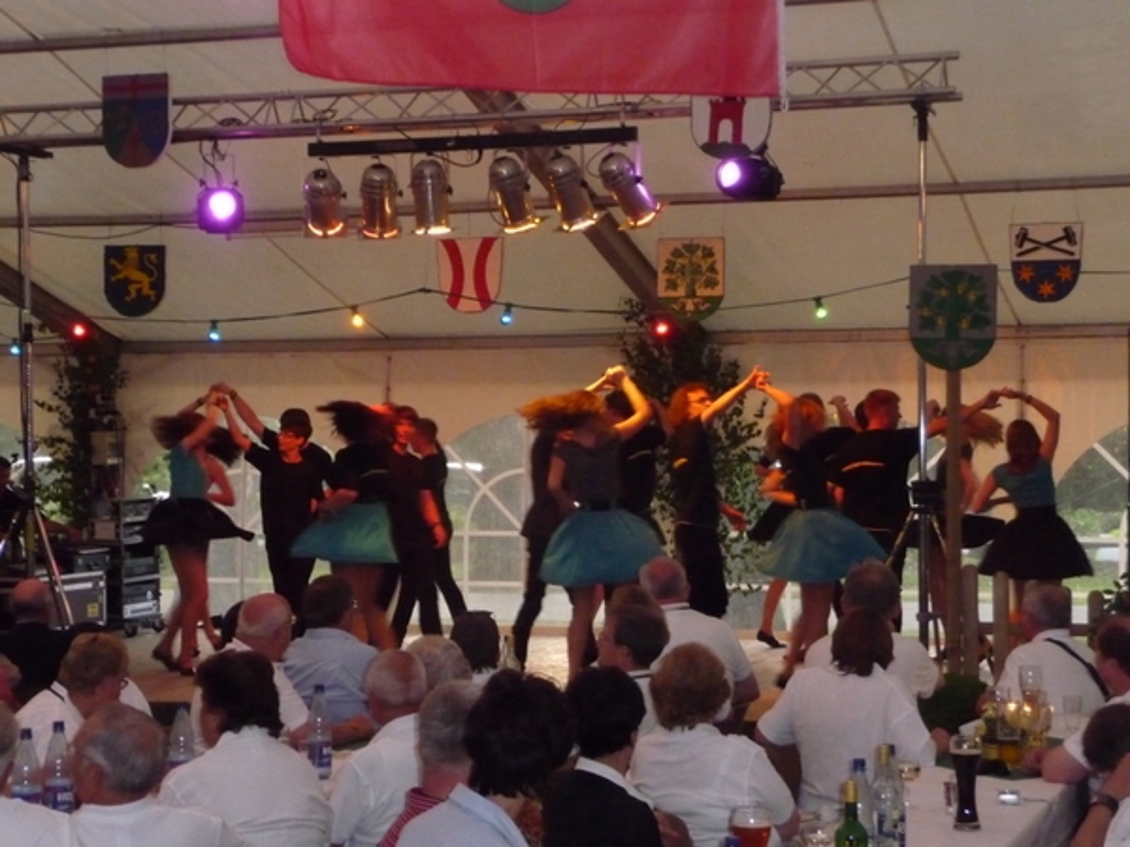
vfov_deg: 20.4
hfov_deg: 27.0
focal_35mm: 72
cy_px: 424
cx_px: 565
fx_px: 2350
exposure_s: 1/40
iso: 800
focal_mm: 12.2
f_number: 4.6
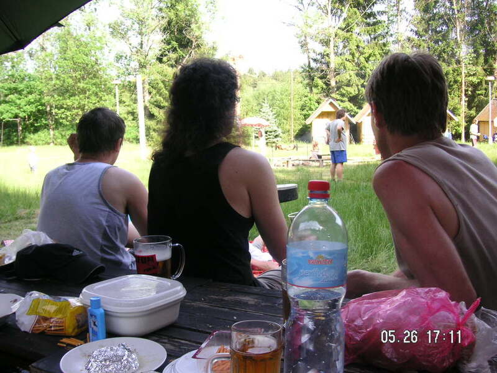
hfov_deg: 50.1
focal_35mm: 37
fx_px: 531
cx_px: 248
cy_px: 186
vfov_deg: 38.7
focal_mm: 6.1
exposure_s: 1/180
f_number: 2.8
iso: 50
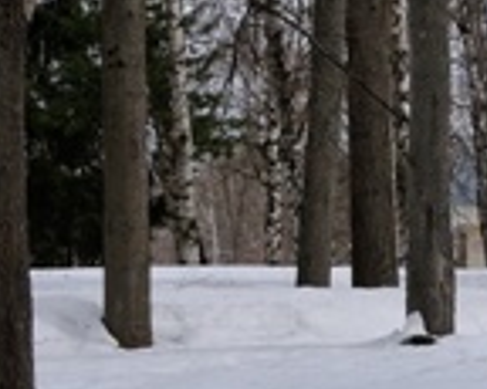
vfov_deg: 7.3
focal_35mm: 211
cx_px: 1086
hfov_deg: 8.5
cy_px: 228
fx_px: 3039
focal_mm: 24
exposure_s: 1/500
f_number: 7.1
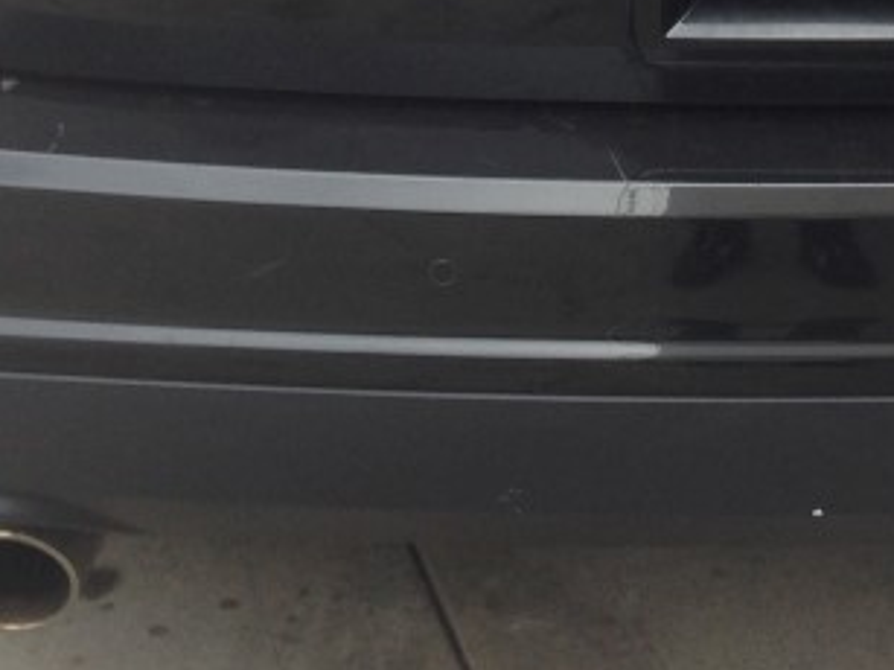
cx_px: 882
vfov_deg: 12.9
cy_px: -280
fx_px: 2840
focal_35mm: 110
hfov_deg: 17.5
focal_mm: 4.12
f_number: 2.4
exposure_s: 1/272
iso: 50
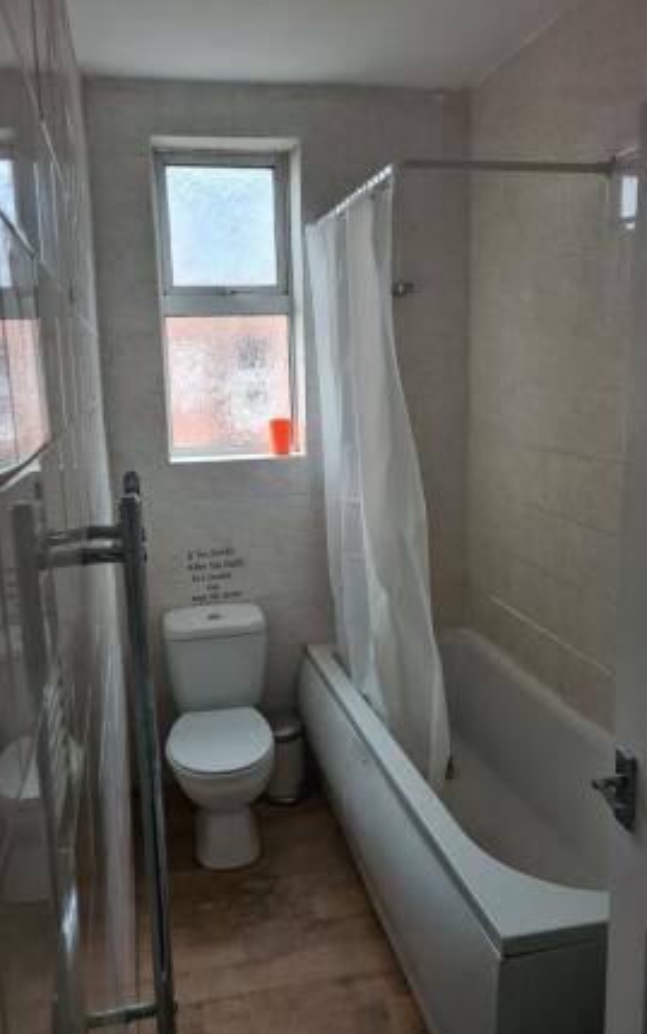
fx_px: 789
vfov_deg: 66.5
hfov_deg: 44.5
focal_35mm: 28
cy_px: 516
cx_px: 298
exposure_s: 1/60
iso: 100
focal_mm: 5.4
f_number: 1.8
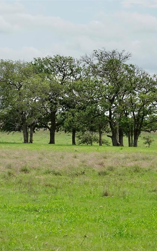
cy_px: 126
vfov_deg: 12.7
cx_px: -3
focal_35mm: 165
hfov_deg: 7.9
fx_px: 1130
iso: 100
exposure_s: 1/800
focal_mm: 39.42
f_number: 4
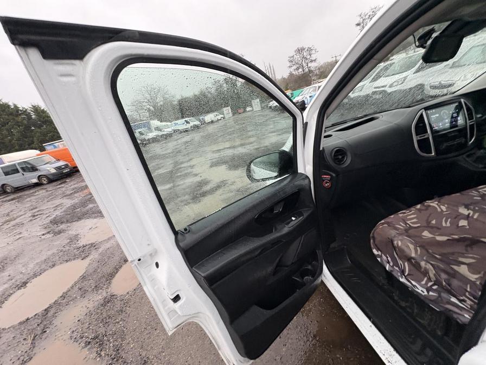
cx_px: 243
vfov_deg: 85.7
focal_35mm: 14
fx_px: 197
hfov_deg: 102.1
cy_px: 182
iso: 320
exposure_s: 1/60
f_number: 2.2
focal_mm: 2.22
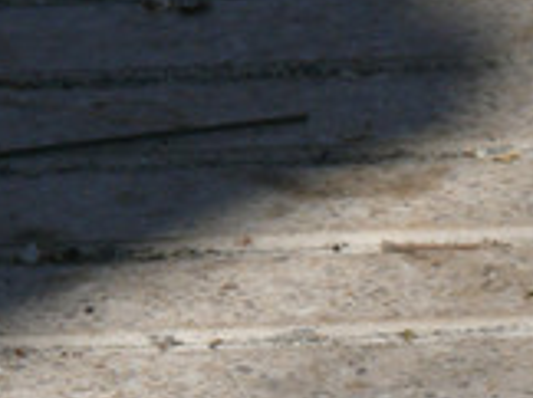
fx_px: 17512
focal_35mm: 1139
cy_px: 421
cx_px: 581
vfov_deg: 1.3
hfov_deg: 1.7
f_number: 5.6
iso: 100
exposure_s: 1/500
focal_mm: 76.8
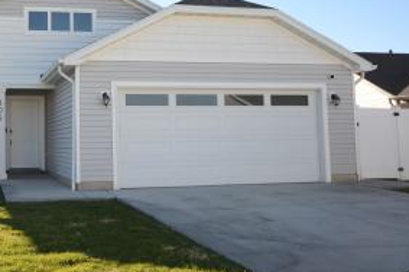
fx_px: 545
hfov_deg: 39.9
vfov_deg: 27.7
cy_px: 80
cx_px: 98
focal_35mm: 48
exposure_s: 1/400
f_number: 3.5
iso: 100
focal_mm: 20
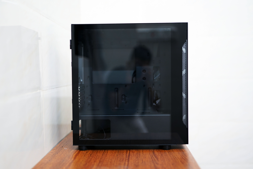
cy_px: 84
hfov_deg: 39.6
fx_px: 351
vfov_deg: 27.0
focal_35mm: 50
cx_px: 126
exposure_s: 1/60
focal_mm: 50
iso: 800
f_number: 1.6
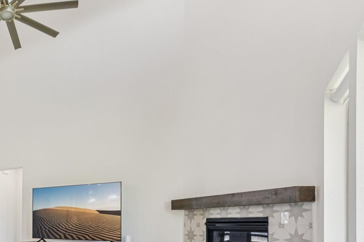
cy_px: 216
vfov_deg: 41.5
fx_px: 293
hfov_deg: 52.3
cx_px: 10
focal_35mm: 29
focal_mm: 14
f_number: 8
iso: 110
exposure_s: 1/8
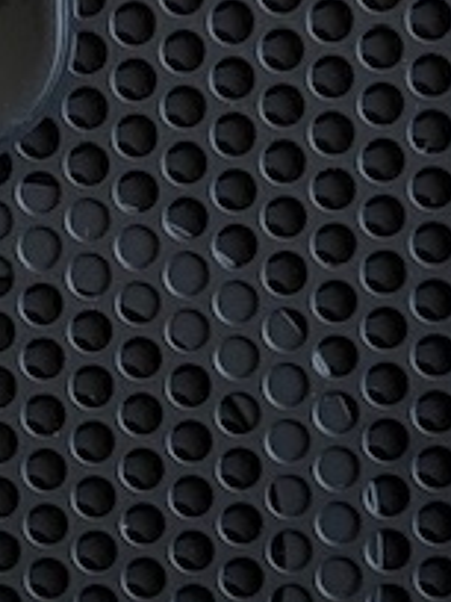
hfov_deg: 4.9
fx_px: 5229
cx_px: -289
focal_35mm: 301
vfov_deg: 6.6
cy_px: 127
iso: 100
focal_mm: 6.76
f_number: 1.78
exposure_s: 1/85
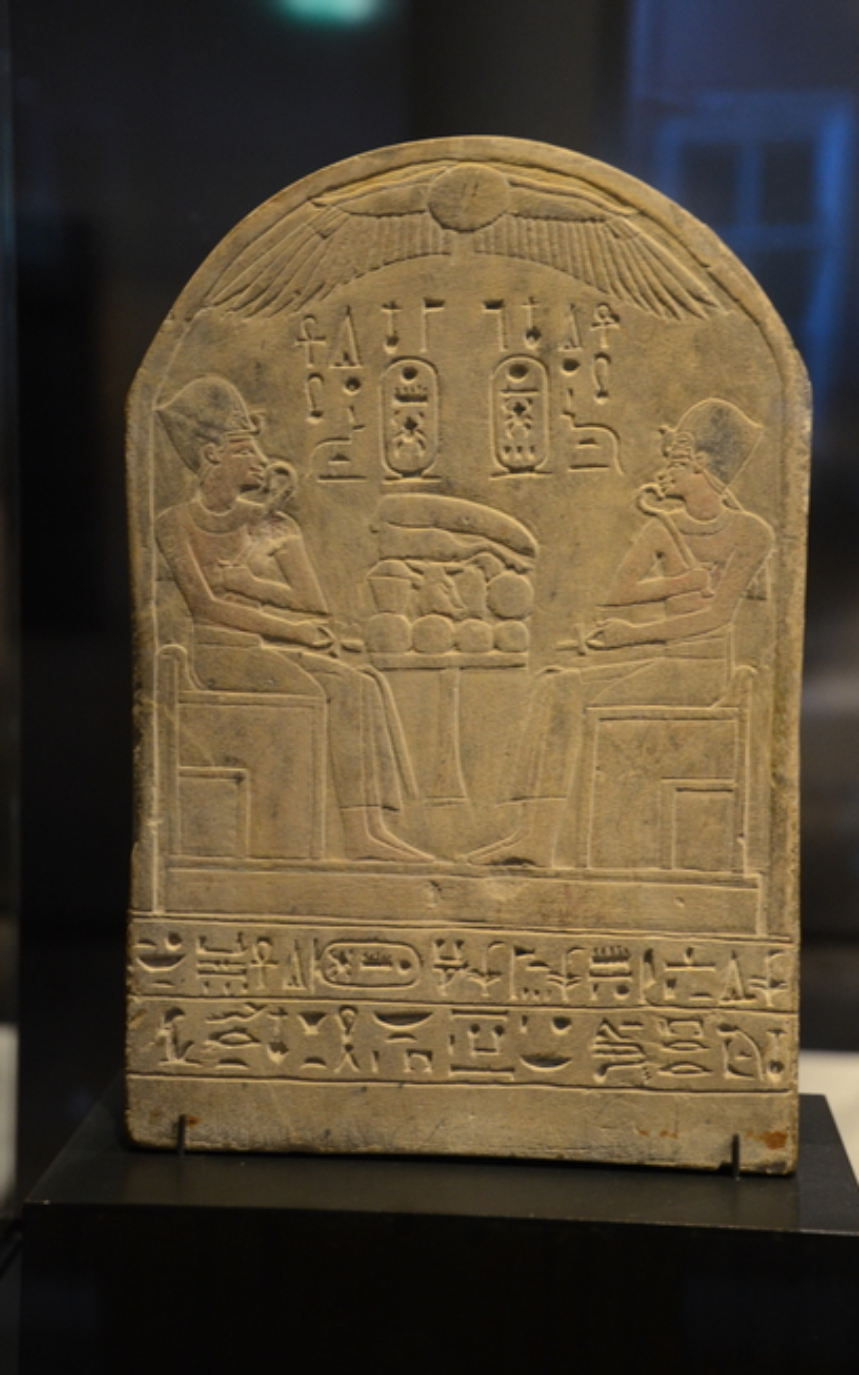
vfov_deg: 34.5
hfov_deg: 22.0
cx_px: 440
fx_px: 2210
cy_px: 686
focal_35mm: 59
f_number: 4.5
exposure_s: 1/25
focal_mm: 38
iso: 1250
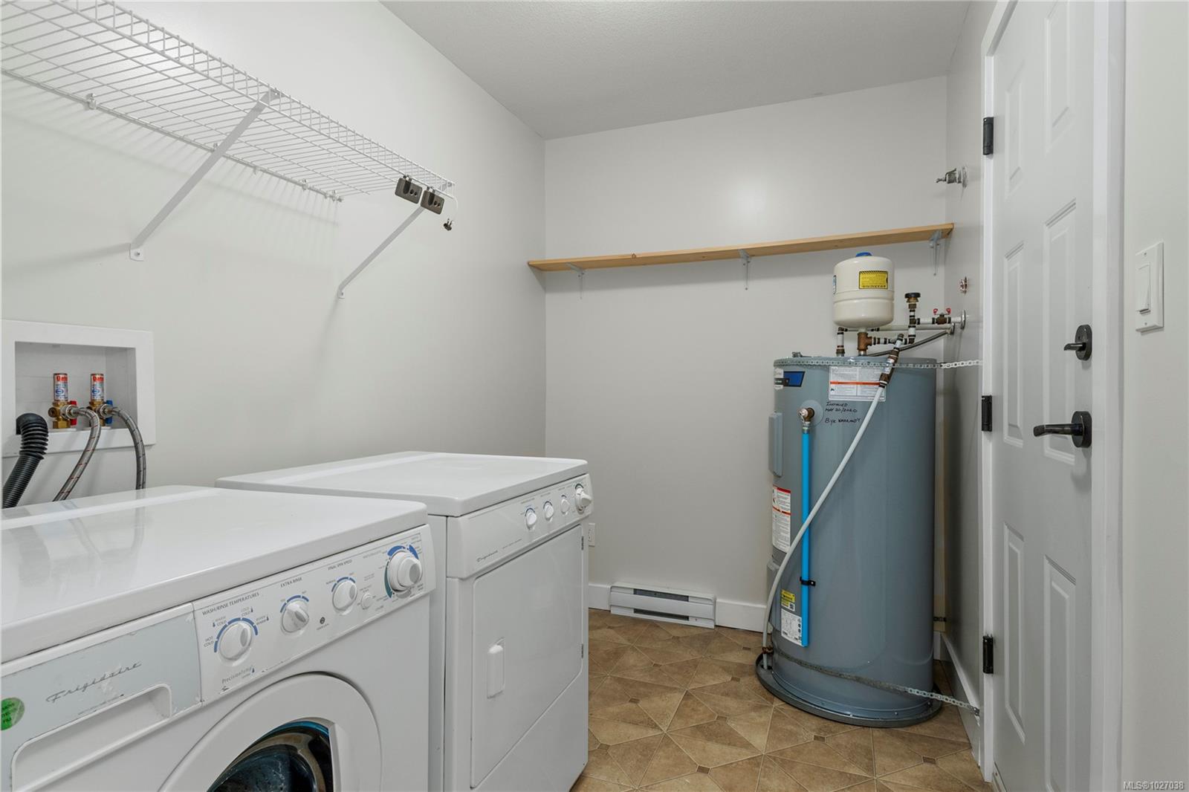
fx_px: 594
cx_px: 594
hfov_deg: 90.0
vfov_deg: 67.4
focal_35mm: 18
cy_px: 396
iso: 320
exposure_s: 1/200
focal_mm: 12
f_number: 8
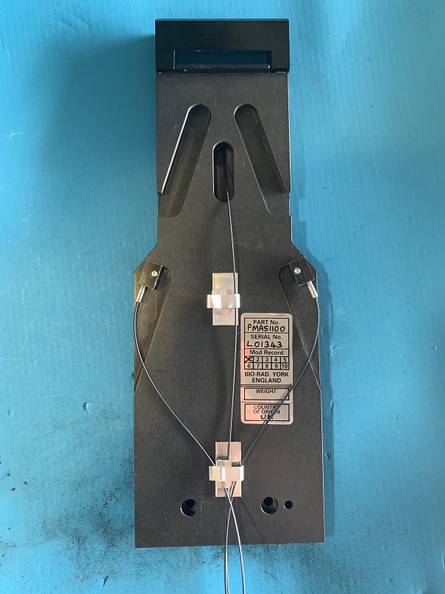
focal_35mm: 26
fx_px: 446
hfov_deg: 53.1
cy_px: 297
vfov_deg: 67.3
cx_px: 222
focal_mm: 4.25
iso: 320
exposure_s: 1/60
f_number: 1.8
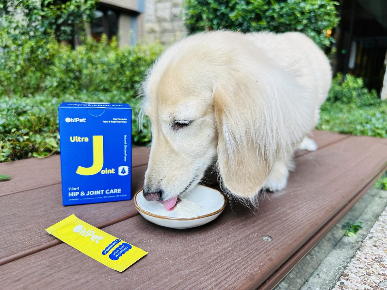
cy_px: 145
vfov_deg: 56.8
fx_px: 268
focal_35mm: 24
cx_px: 194
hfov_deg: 71.6
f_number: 1.78
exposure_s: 1/121
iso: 64
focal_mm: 6.86
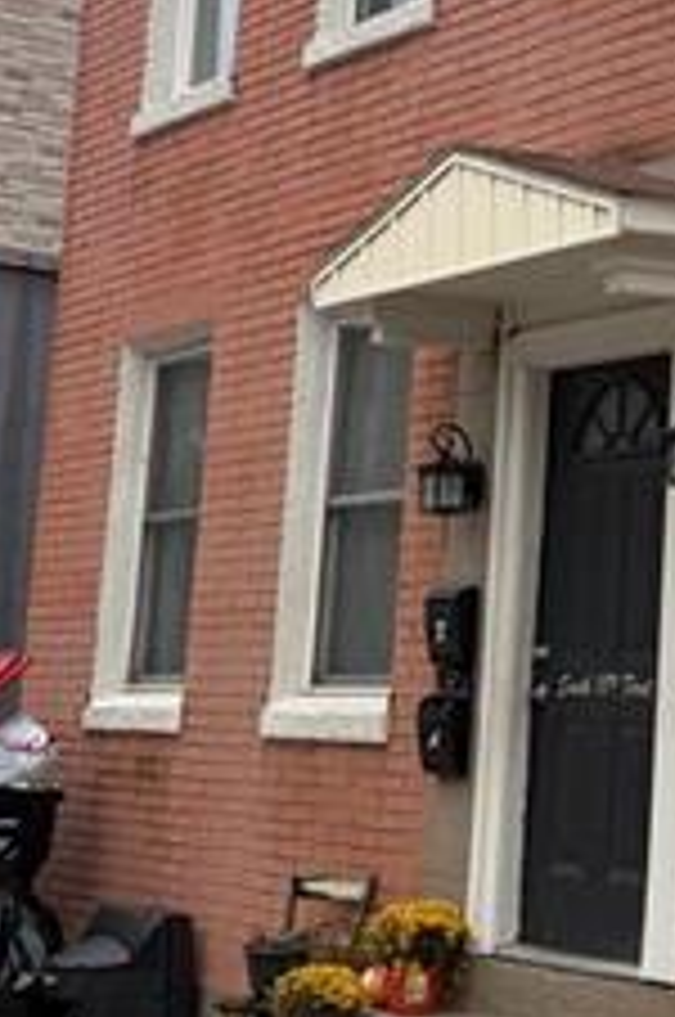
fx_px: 2398
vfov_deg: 23.8
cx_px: 927
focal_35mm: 85
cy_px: 320
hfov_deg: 15.1
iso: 100
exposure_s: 1/1727
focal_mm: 6.76
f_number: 1.78
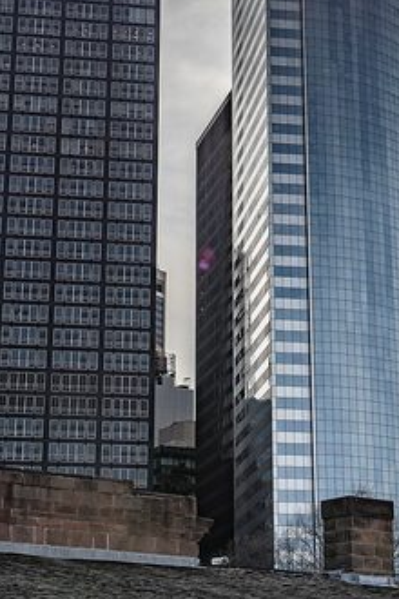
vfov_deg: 22.1
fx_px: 1513
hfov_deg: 15.0
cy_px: 138
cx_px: 243
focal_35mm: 91
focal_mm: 50
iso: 100
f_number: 8
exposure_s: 1/2500
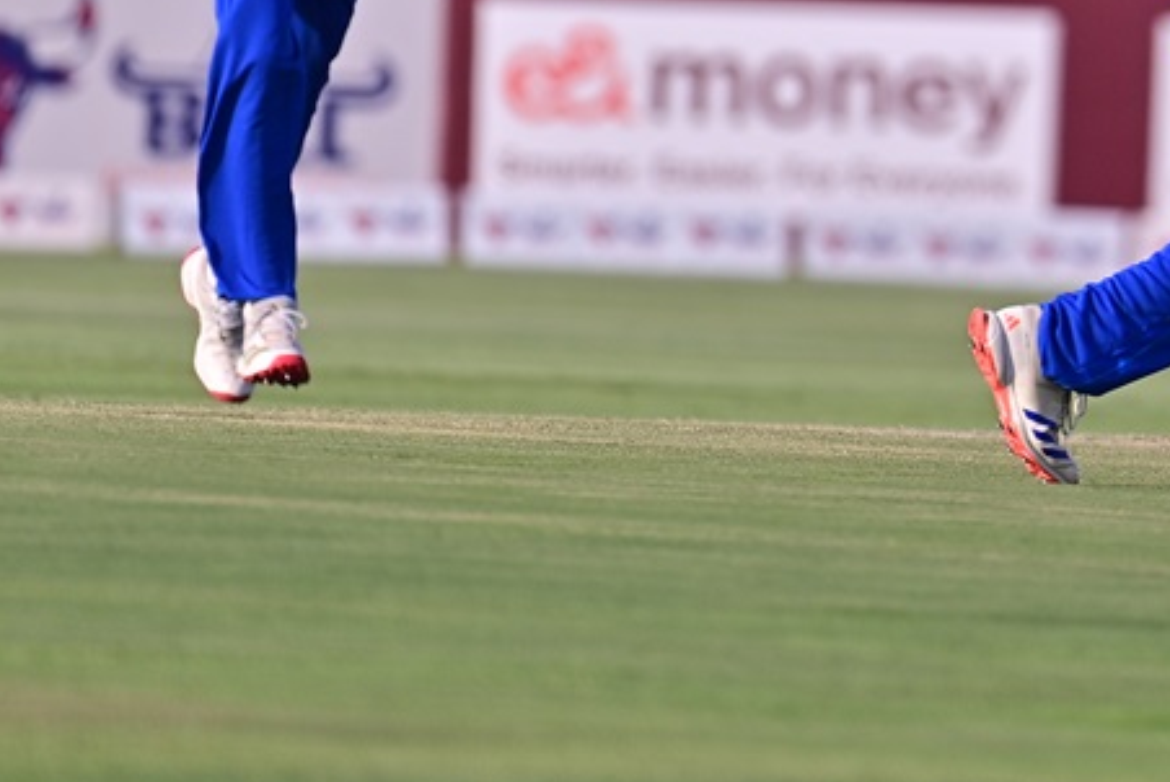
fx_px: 50308
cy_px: -172
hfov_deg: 1.3
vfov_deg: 0.9
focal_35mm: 1547
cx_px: 1310
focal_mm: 500
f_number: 4
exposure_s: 1/2000
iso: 125
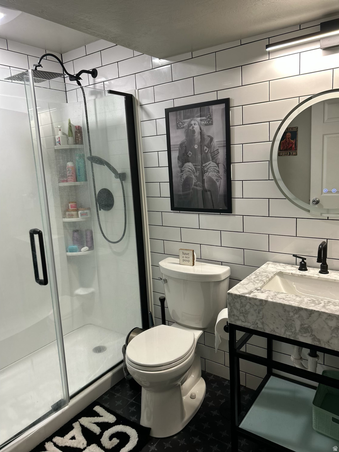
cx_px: 170
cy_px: 226
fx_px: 339
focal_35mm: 26
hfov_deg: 53.1
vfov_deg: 67.3
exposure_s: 1/59
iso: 64
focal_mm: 5.7
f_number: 1.5
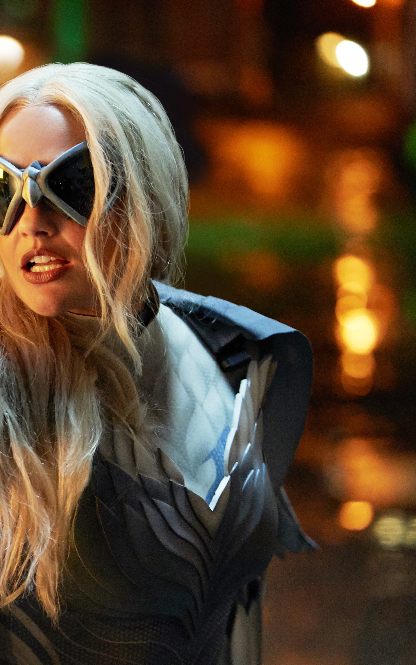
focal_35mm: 156
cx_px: -128
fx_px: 2830
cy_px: 367
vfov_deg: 13.4
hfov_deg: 8.3
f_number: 2.2
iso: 5000
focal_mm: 85
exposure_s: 1/160
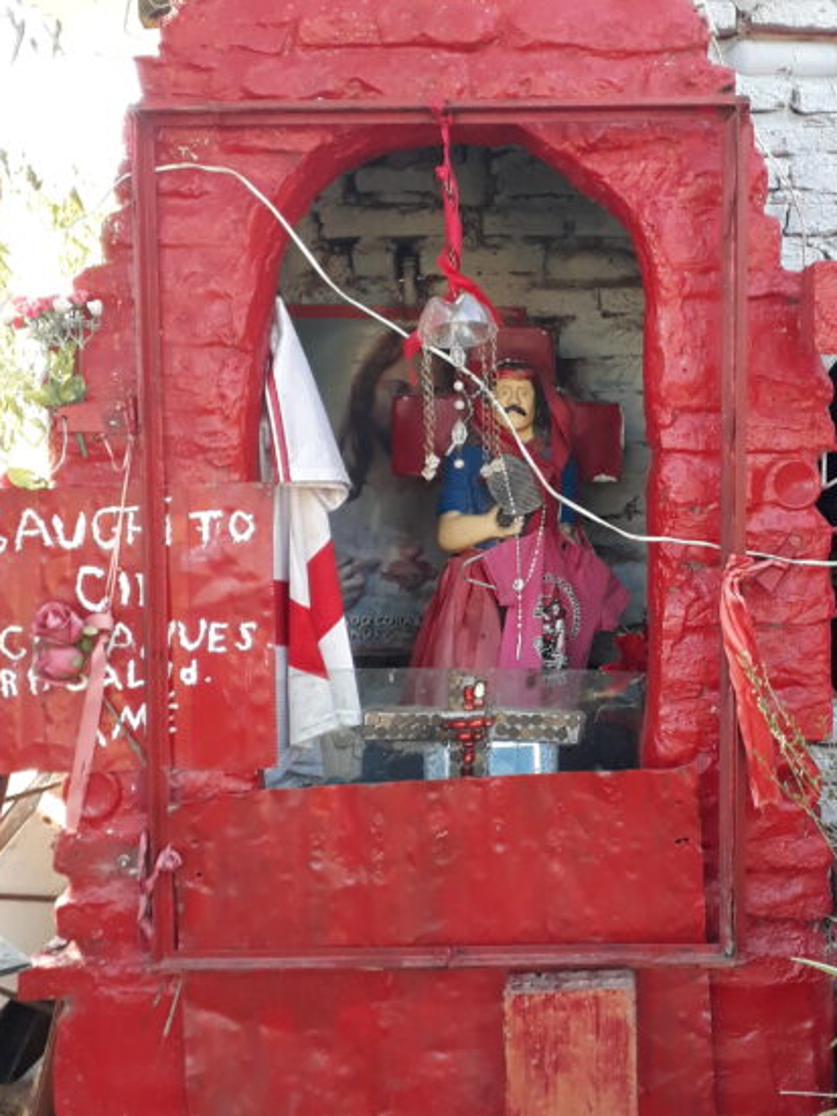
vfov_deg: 38.9
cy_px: 539
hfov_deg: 29.2
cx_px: 640
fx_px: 1580
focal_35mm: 49
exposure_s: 1/100
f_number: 1.9
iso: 64
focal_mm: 3.6
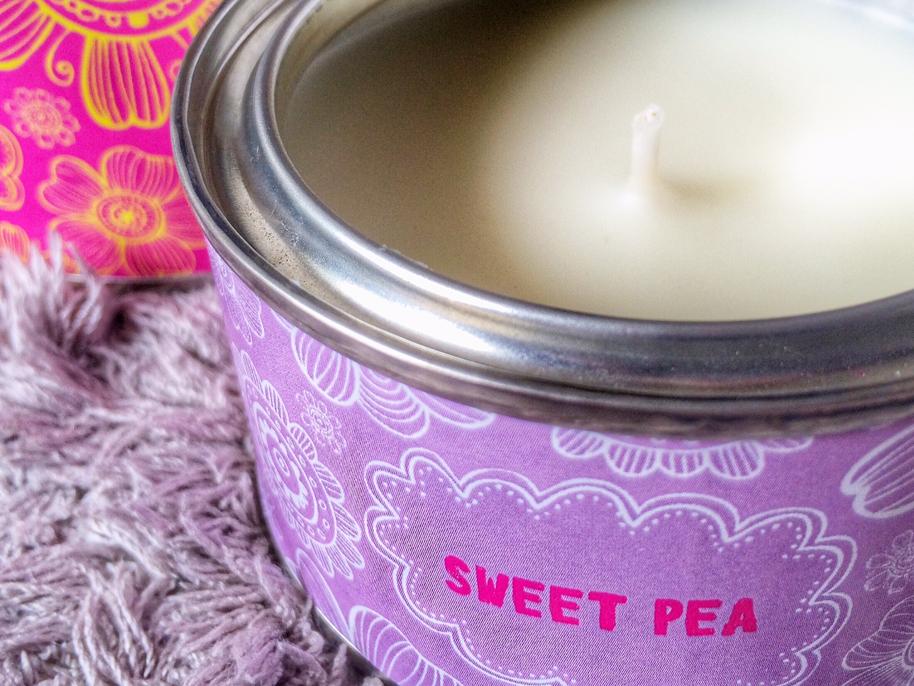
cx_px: 535
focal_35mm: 43
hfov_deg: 43.7
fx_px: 1135
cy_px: 245
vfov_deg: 33.4
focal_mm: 4.15
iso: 32
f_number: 2.2
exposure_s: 1/60
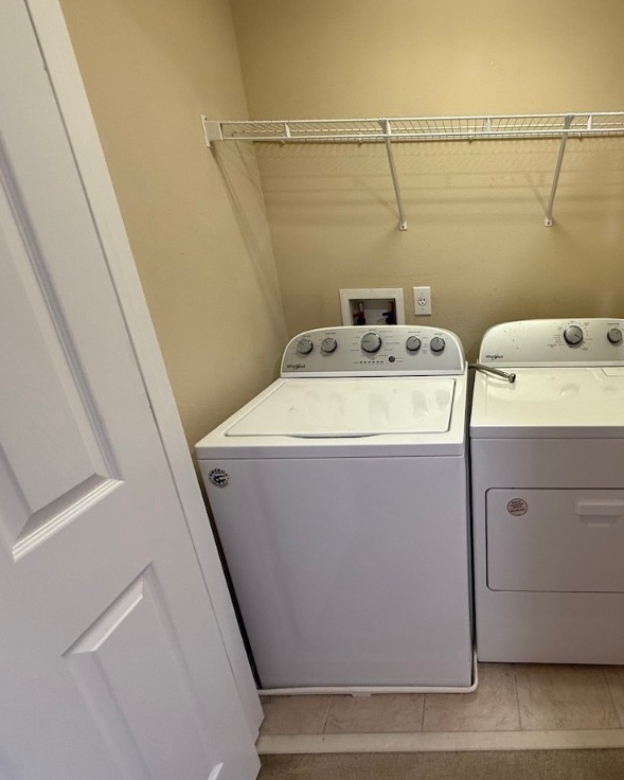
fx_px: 439
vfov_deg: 83.3
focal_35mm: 19
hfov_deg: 66.3
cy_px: 389
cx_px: 470
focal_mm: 2.22
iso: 250
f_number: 2.2
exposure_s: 1/60
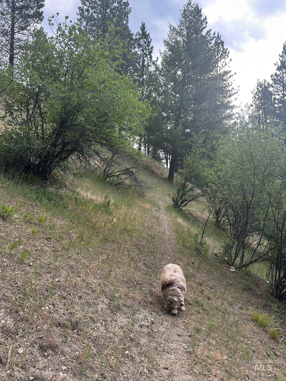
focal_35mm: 24
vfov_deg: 71.6
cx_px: 143
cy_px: 190
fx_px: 264
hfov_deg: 56.8
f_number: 1.78
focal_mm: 6.86
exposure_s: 1/380
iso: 80
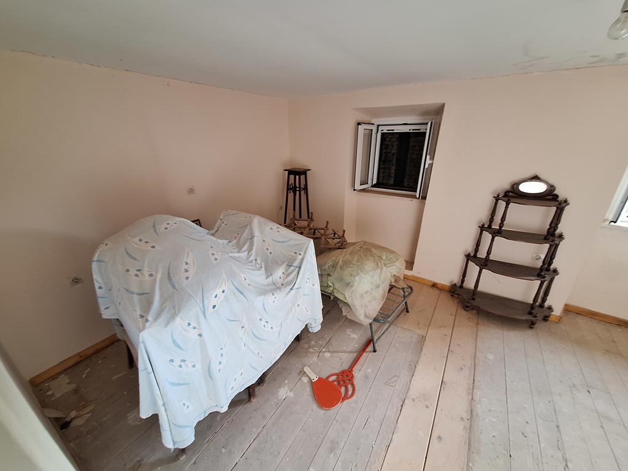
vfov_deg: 89.9
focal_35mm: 13
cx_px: 314
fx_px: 236
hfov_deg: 106.2
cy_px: 236
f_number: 2.2
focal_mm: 1.74
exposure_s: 1/25
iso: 200
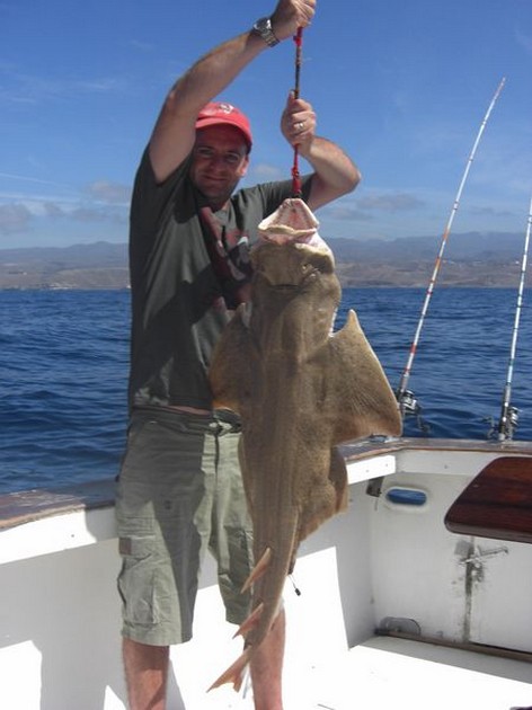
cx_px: 266
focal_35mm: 38
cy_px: 355
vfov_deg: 49.0
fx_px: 779
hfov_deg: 37.7
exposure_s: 1/250
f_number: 8
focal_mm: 7.9
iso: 80
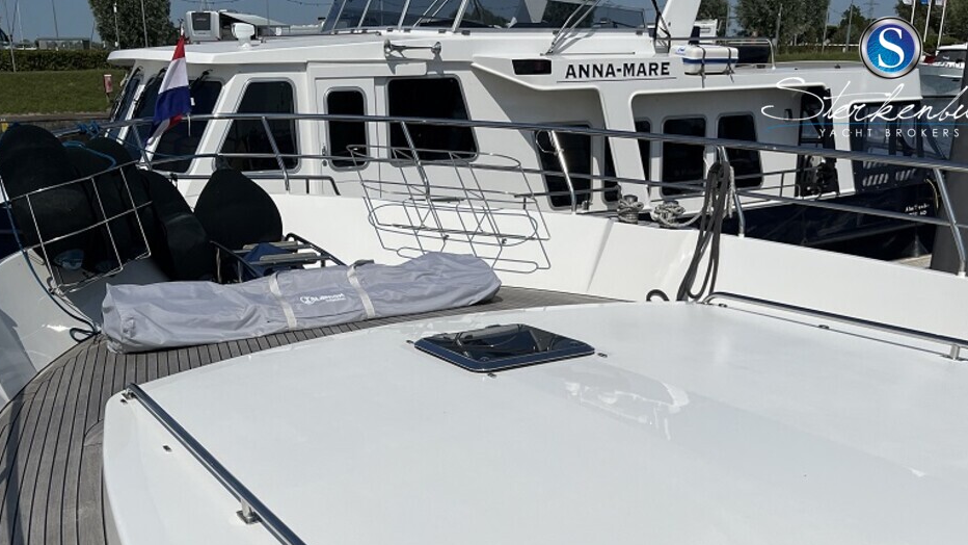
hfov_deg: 52.5
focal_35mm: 38
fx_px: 975
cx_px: 403
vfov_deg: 30.1
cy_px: 471
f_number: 1.6
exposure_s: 1/15152
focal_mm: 5.1
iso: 50
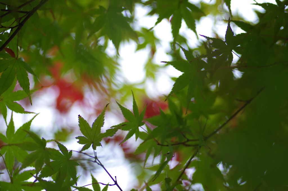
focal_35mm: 150
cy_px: 96
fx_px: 1197
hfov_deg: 13.7
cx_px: 144
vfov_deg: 9.1
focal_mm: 100
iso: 100
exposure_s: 1/25
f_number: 2.8
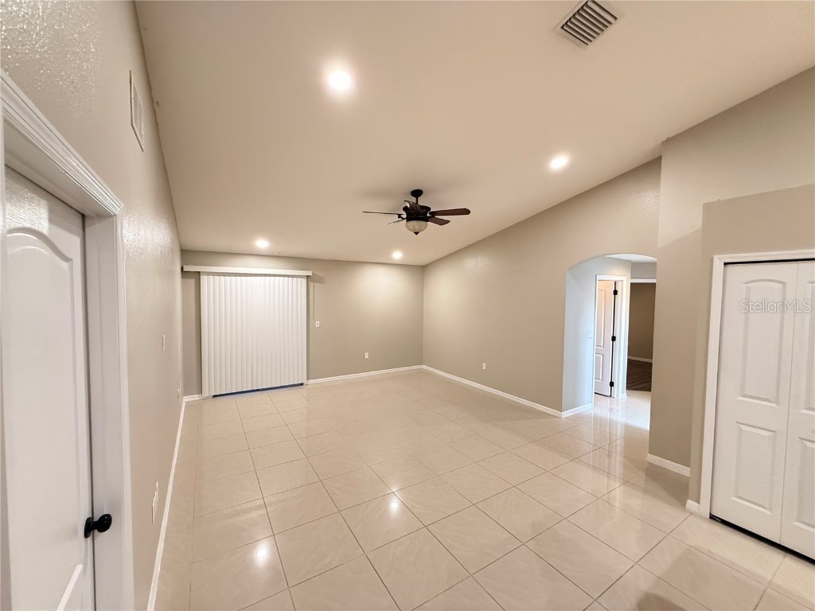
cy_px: 306
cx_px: 408
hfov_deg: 102.1
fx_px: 330
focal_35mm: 14
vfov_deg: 85.7
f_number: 2.2
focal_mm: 2.22
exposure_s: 1/59
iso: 500
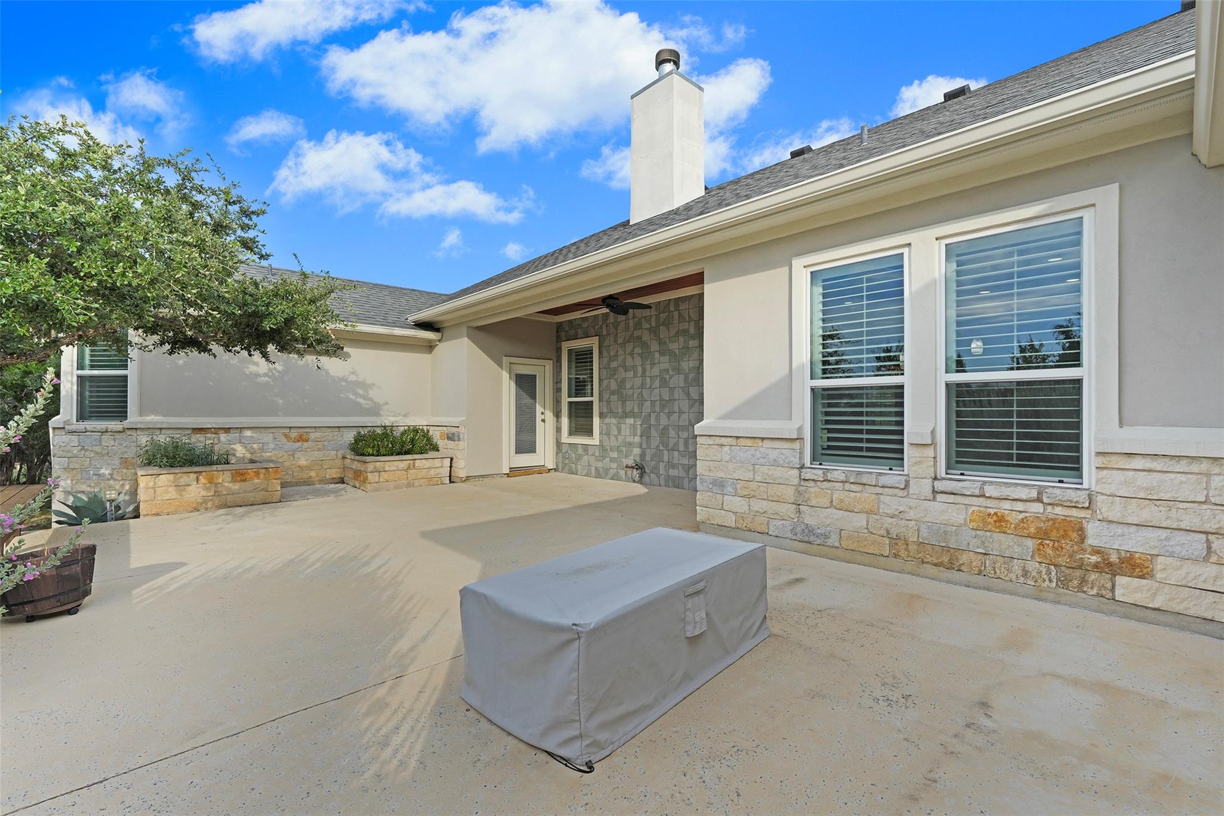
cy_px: 408
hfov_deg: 96.7
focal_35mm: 16
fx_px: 544
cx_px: 612
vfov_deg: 73.7
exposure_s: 1/80
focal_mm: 16
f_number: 8
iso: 320
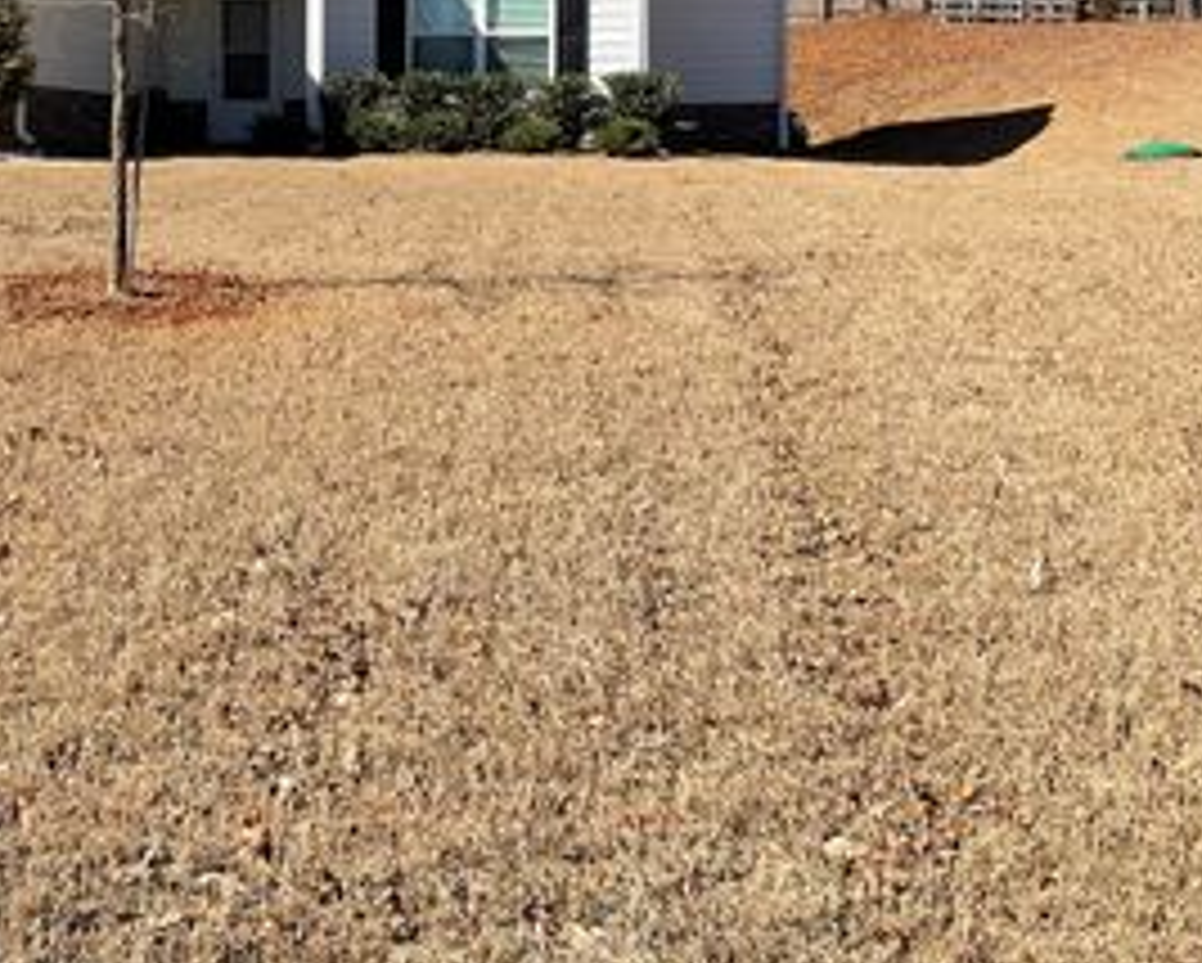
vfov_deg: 28.0
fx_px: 1887
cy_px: 178
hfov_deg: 34.6
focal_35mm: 53
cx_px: 297
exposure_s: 1/1848
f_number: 1.8
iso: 16
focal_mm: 3
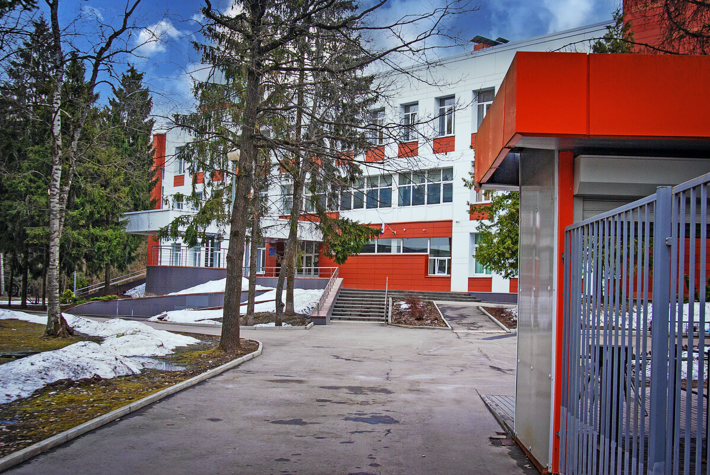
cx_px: 355
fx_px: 829
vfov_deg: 32.0
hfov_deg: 46.4
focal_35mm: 42
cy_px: 238
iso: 200
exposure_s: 1/125
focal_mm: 28
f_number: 6.3
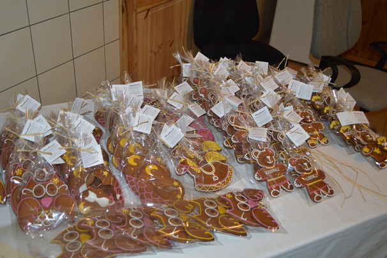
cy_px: 129
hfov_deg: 53.2
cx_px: 194
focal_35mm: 36
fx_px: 387
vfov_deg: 36.8
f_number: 4
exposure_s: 1/60
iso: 400
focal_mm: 24
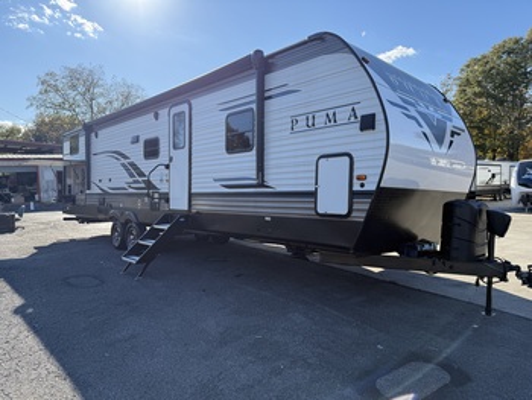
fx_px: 369
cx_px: 266
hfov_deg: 71.6
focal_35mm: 24
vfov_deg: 56.9
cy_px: 200
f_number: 1.78
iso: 100
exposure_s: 1/2703
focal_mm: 6.76
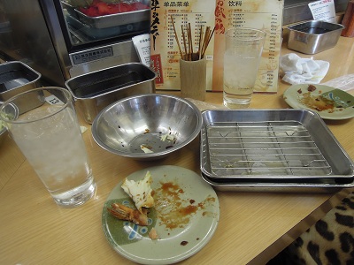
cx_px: 177
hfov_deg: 71.6
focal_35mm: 24
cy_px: 132
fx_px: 245
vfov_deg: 56.8
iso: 160
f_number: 2.8
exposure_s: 1/60
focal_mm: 4.3
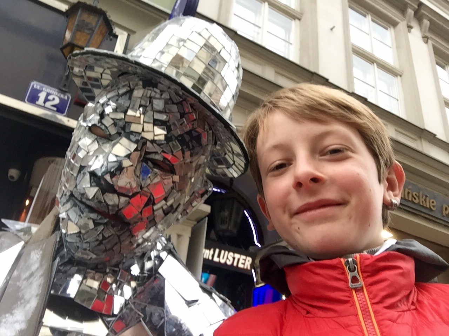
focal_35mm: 31
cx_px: 224
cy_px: 168
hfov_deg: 58.4
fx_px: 402
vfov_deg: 45.4
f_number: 2.2
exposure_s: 1/33
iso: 40
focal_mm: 2.65
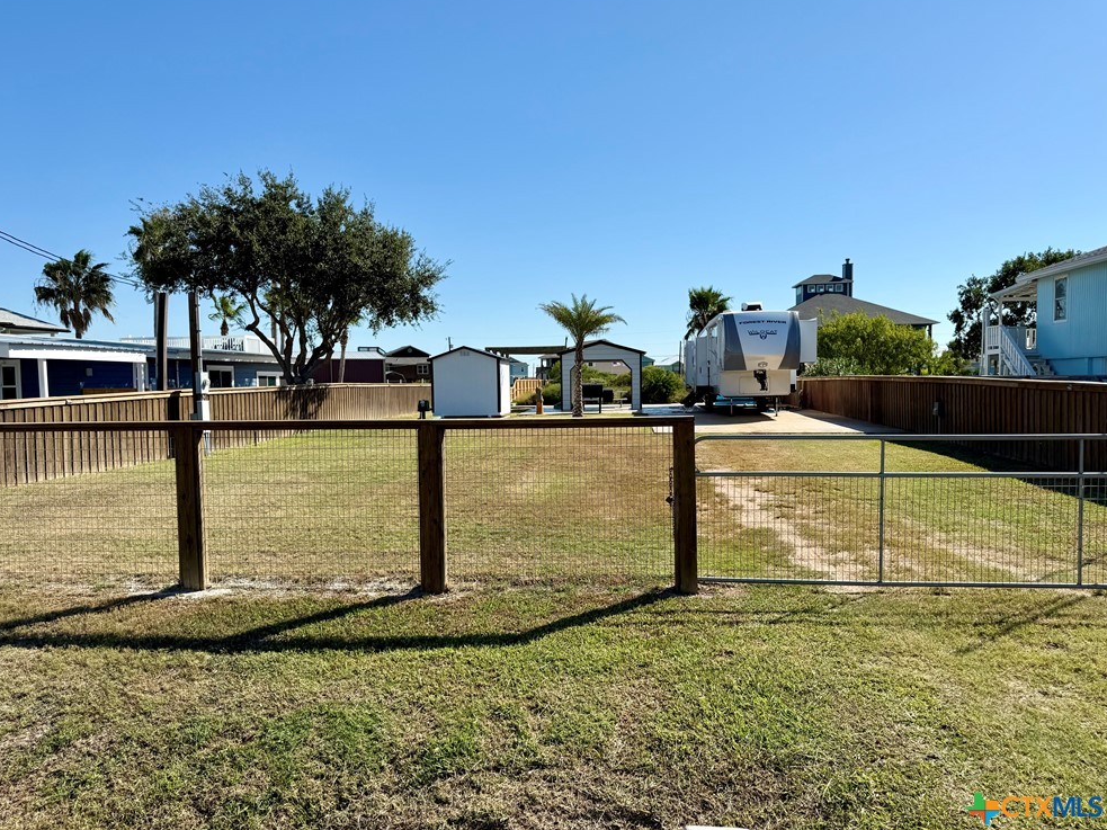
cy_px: 416
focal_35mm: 25
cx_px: 553
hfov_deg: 69.4
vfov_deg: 54.9
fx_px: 799
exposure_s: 1/6711
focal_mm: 6.76
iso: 80
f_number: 1.78
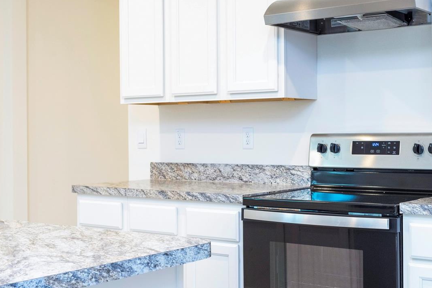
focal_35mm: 60
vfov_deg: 22.6
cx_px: 288
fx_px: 720
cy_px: 134
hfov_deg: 33.1
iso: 800
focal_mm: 40
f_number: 10
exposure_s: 1/10
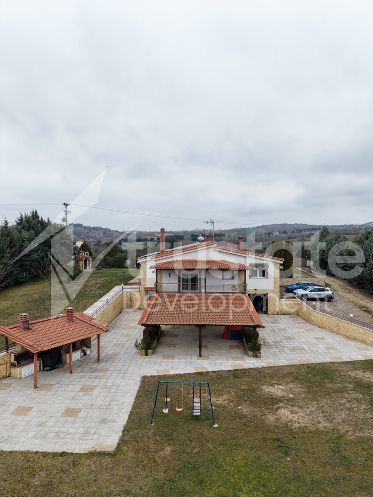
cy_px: 248
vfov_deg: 71.6
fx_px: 345
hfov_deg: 56.8
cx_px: 186
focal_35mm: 24
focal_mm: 8.67
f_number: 1.8
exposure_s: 1/725
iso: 200
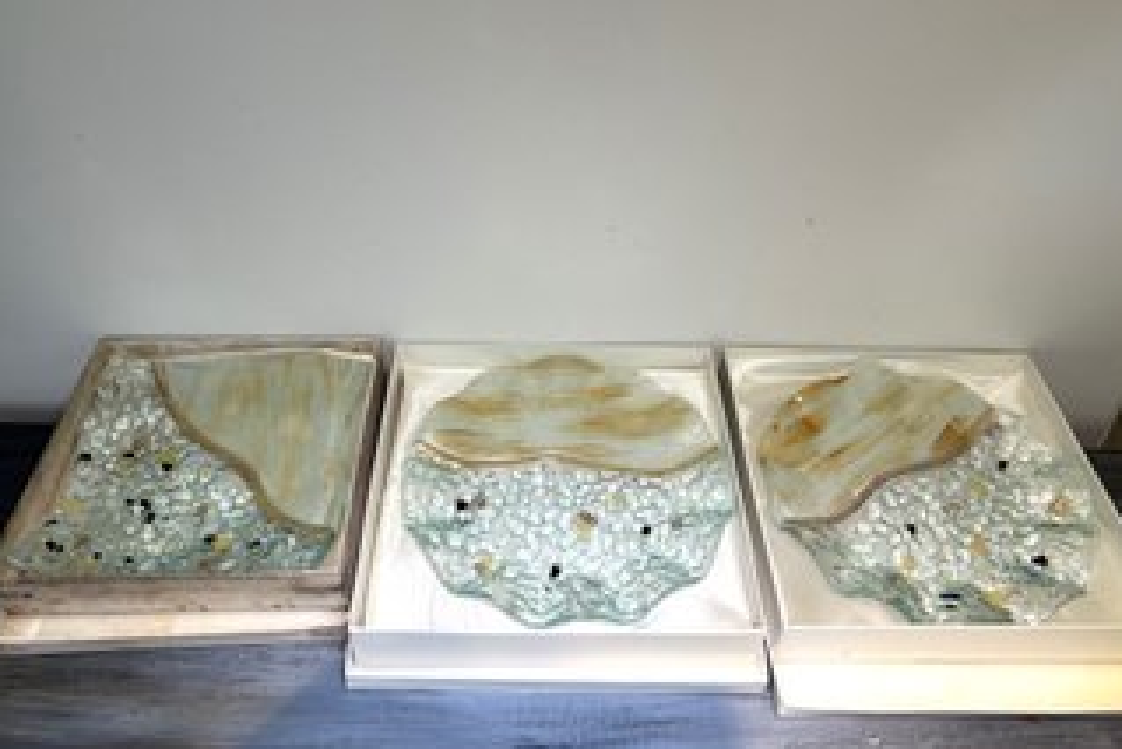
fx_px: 904
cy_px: 332
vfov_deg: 44.9
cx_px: 587
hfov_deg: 63.6
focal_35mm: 29
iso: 64
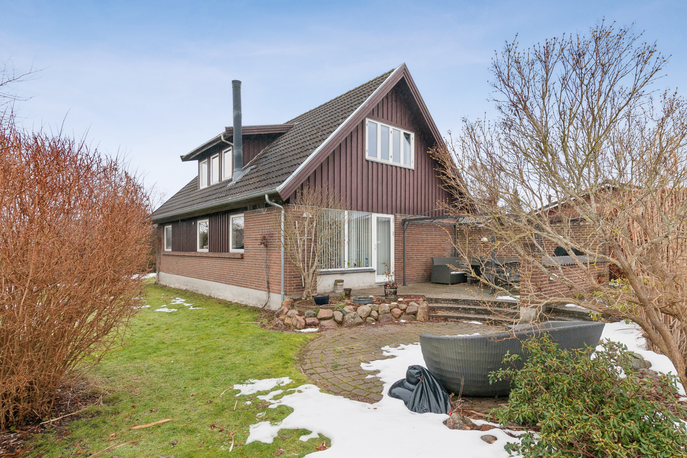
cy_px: 229
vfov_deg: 67.4
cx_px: 344
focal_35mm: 18
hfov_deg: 90.0
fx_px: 343
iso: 250
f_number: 8
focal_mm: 12
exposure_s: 1/125
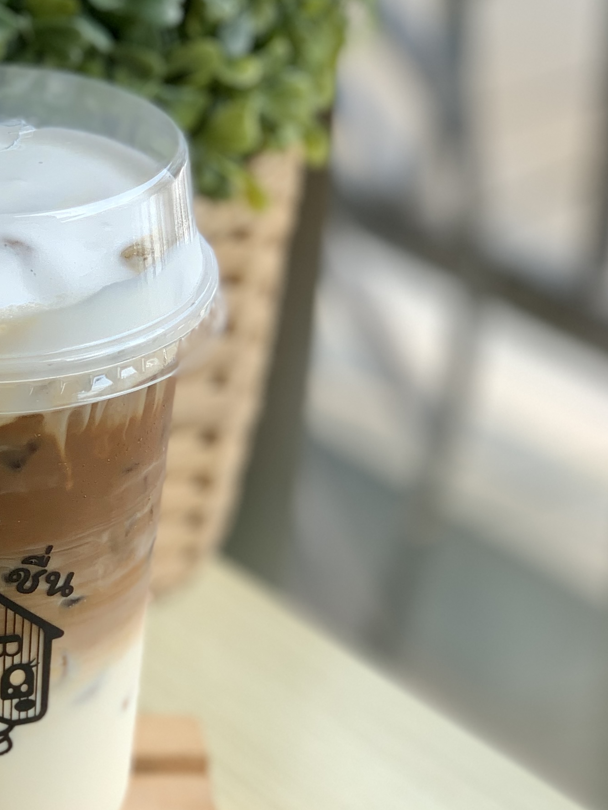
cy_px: 357
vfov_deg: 16.7
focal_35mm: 118
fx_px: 2763
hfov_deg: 12.4
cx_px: -27
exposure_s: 1/122
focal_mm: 6
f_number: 2.4
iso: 20
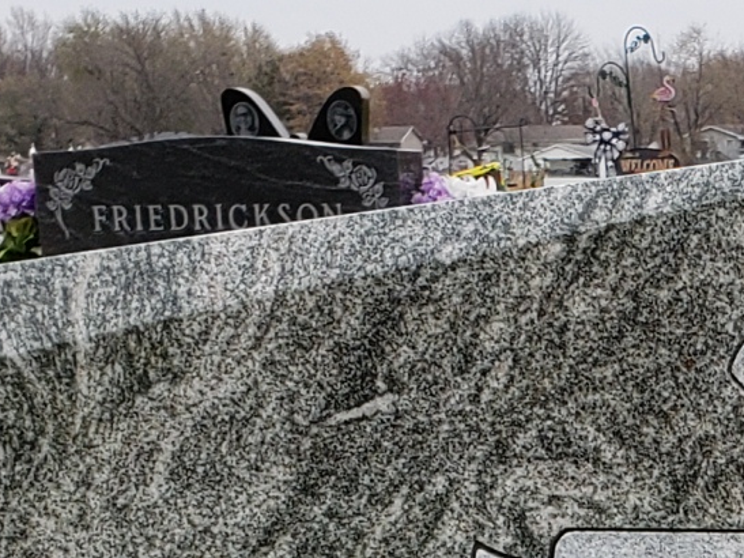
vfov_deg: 10.1
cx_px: 1177
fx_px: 2944
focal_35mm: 137
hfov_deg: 13.4
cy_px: 1067
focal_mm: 4.3
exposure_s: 1/306
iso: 50
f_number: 2.4
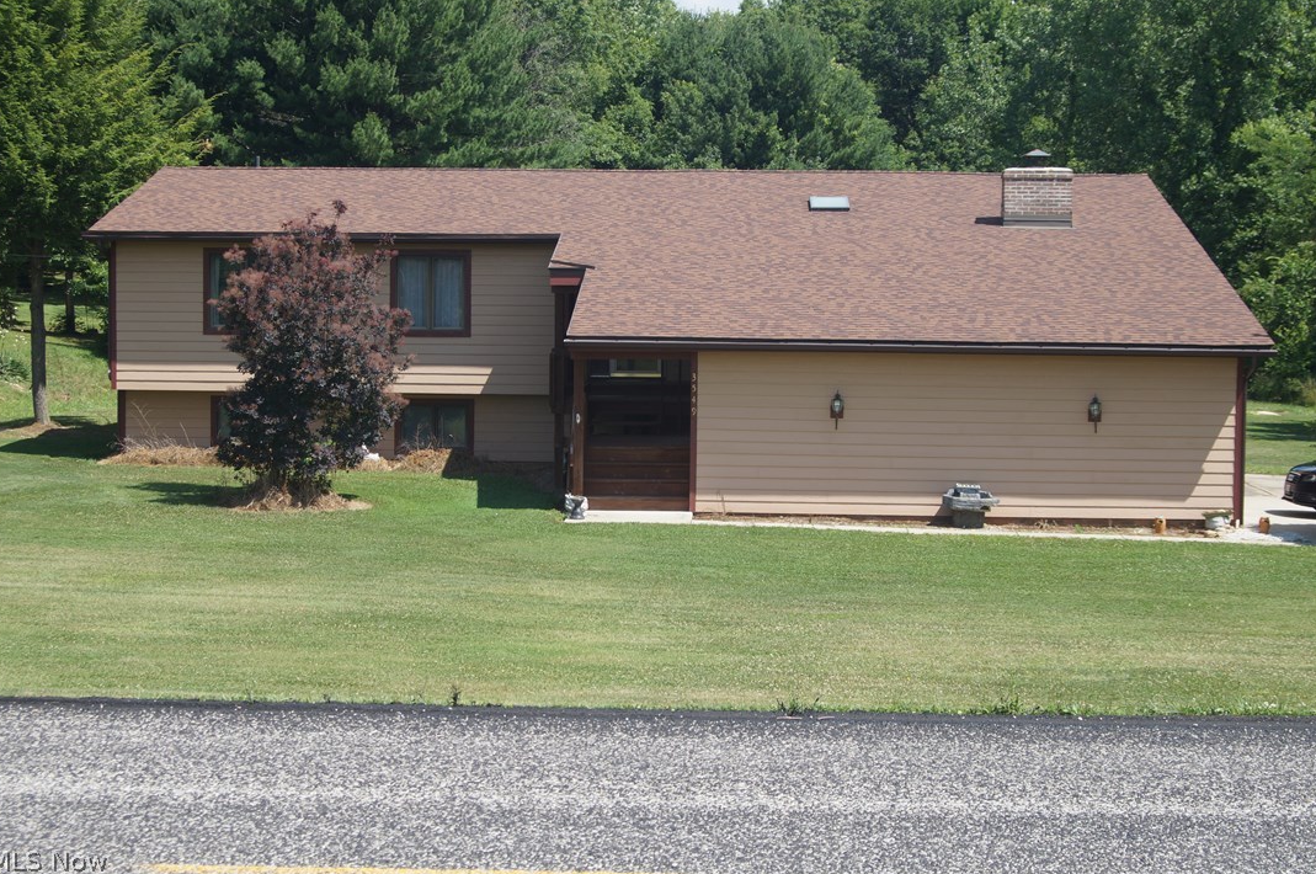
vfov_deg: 22.2
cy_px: 436
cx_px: 651
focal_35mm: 61
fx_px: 2227
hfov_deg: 32.9
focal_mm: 40
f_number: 7.1
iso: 100
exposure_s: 1/250
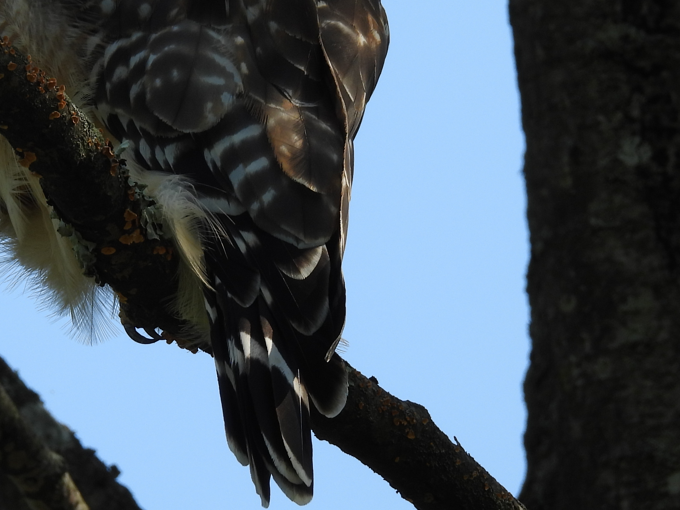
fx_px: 20235
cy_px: 73
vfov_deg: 1.4
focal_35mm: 1030
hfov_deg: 1.9
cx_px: 119
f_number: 5
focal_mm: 89.2
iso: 100
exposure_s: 1/250
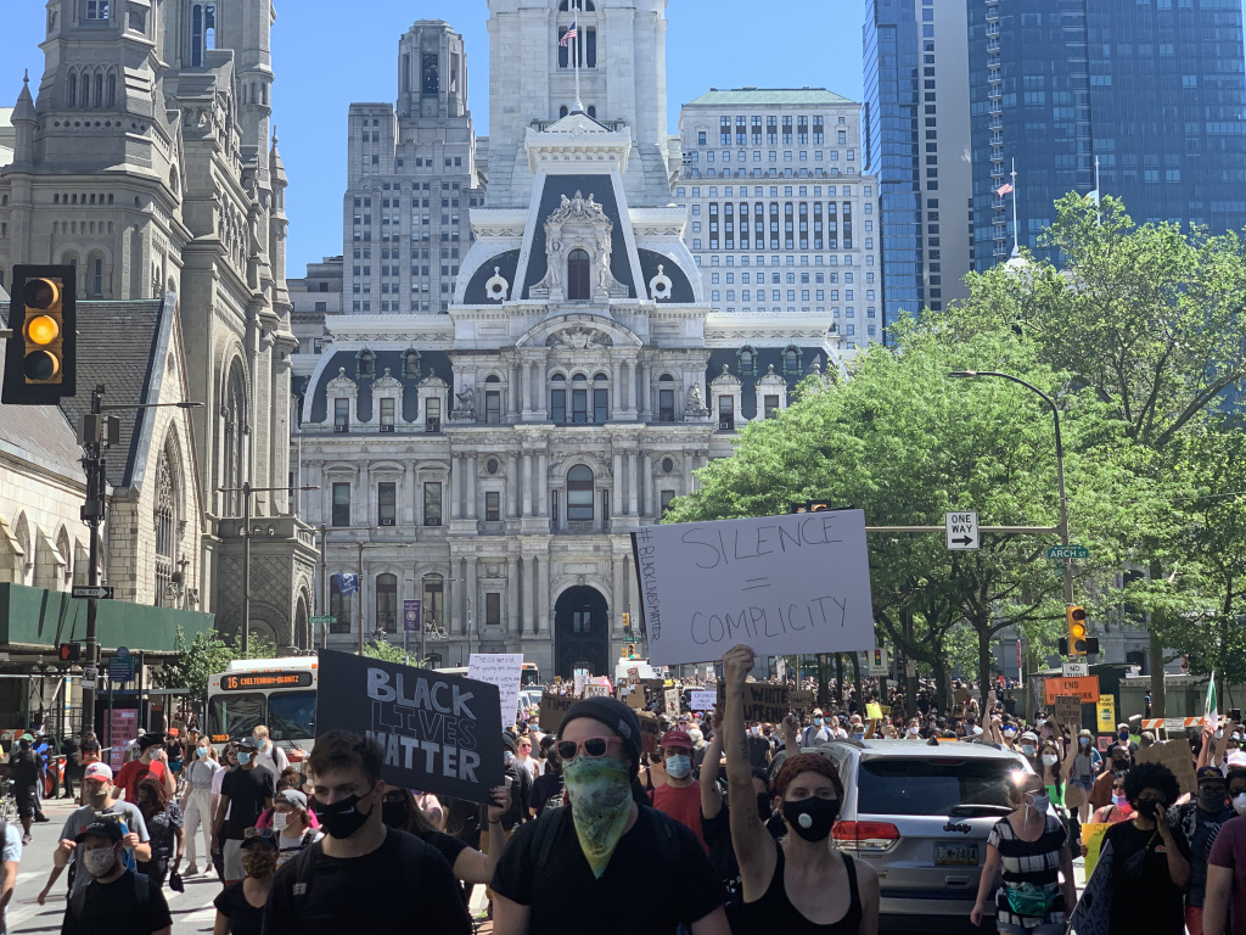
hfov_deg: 36.8
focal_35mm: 52
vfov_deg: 28.0
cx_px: 623
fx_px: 1872
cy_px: 468
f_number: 2.4
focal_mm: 6
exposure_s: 1/448
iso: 16
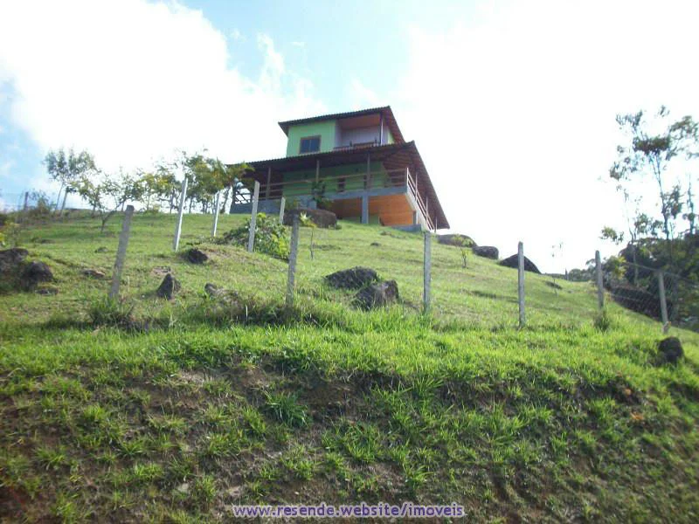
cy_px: 262
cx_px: 350
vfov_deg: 44.2
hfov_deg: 56.8
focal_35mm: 32
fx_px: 646
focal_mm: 5.7
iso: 80
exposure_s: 1/80
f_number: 8.8
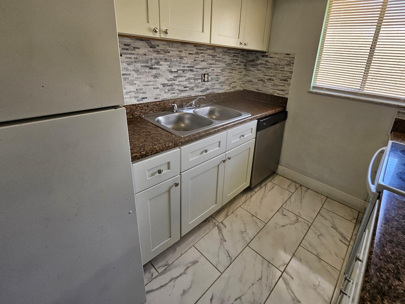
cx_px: 219
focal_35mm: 16
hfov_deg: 94.3
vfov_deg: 77.2
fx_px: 187
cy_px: 121
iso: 80
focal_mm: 1.7
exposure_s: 1/60
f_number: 2.2
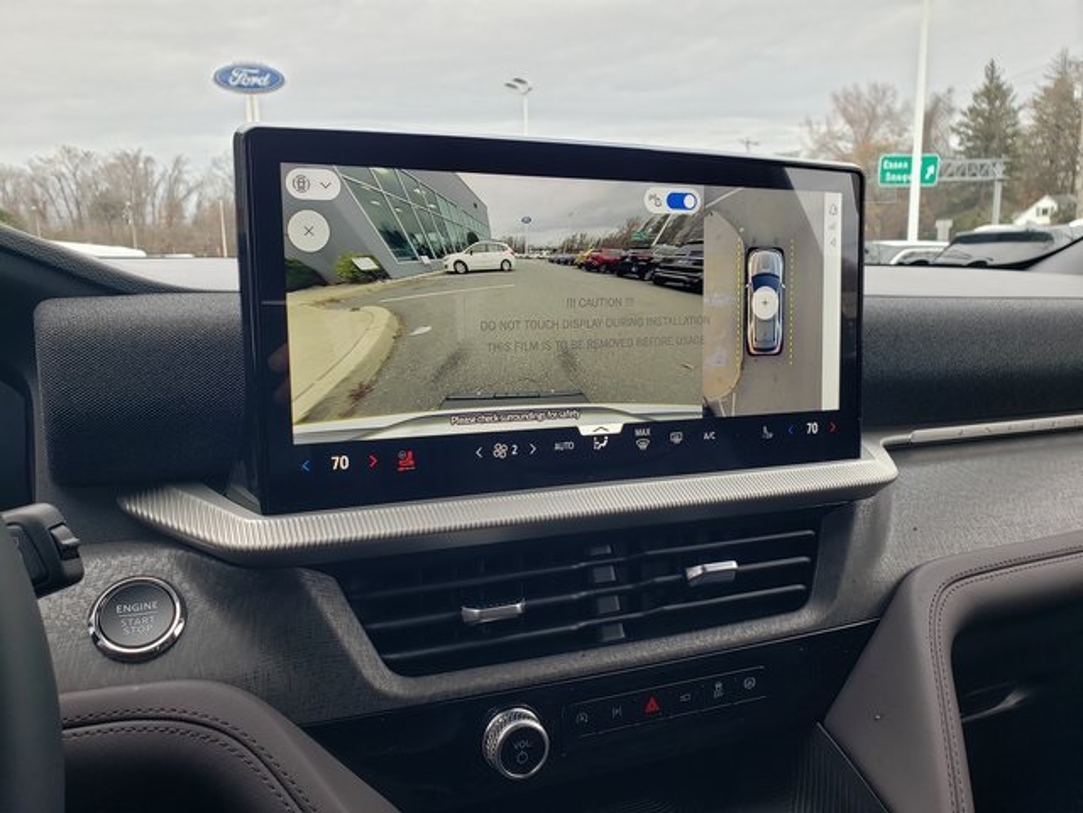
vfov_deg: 53.1
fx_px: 813
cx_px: 542
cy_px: 406
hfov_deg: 67.3
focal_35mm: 26
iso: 50
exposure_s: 1/71
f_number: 2.4
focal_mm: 4.3
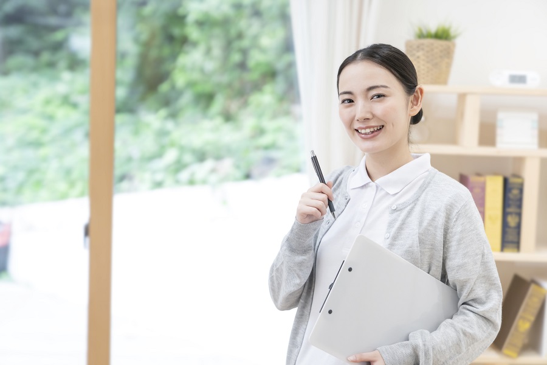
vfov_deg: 21.2
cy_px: 182
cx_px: 274
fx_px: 972
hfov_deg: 31.4
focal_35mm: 64
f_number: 2.8
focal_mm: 64
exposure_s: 1/250
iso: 1250
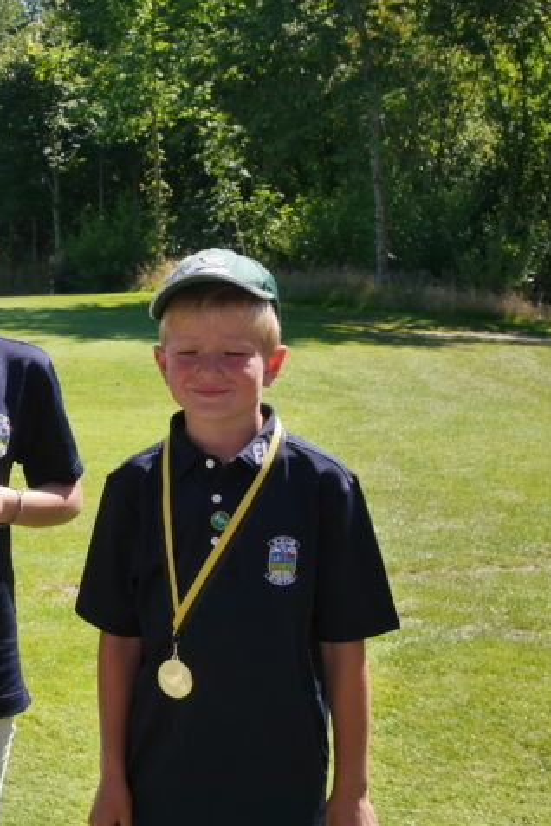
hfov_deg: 19.2
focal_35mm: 67
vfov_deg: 30.1
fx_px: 1538
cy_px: 386
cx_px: -97
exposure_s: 1/250
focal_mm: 20
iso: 160
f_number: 7.1
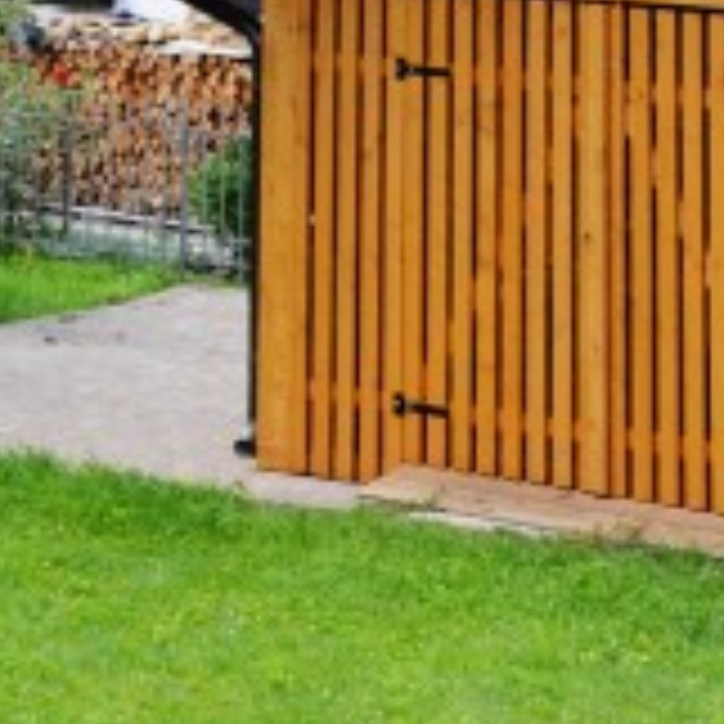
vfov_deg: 7.5
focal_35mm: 217
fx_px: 5135
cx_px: -342
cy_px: -1093
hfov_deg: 7.9
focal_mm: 40
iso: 4000
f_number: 7.1
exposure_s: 1/1250
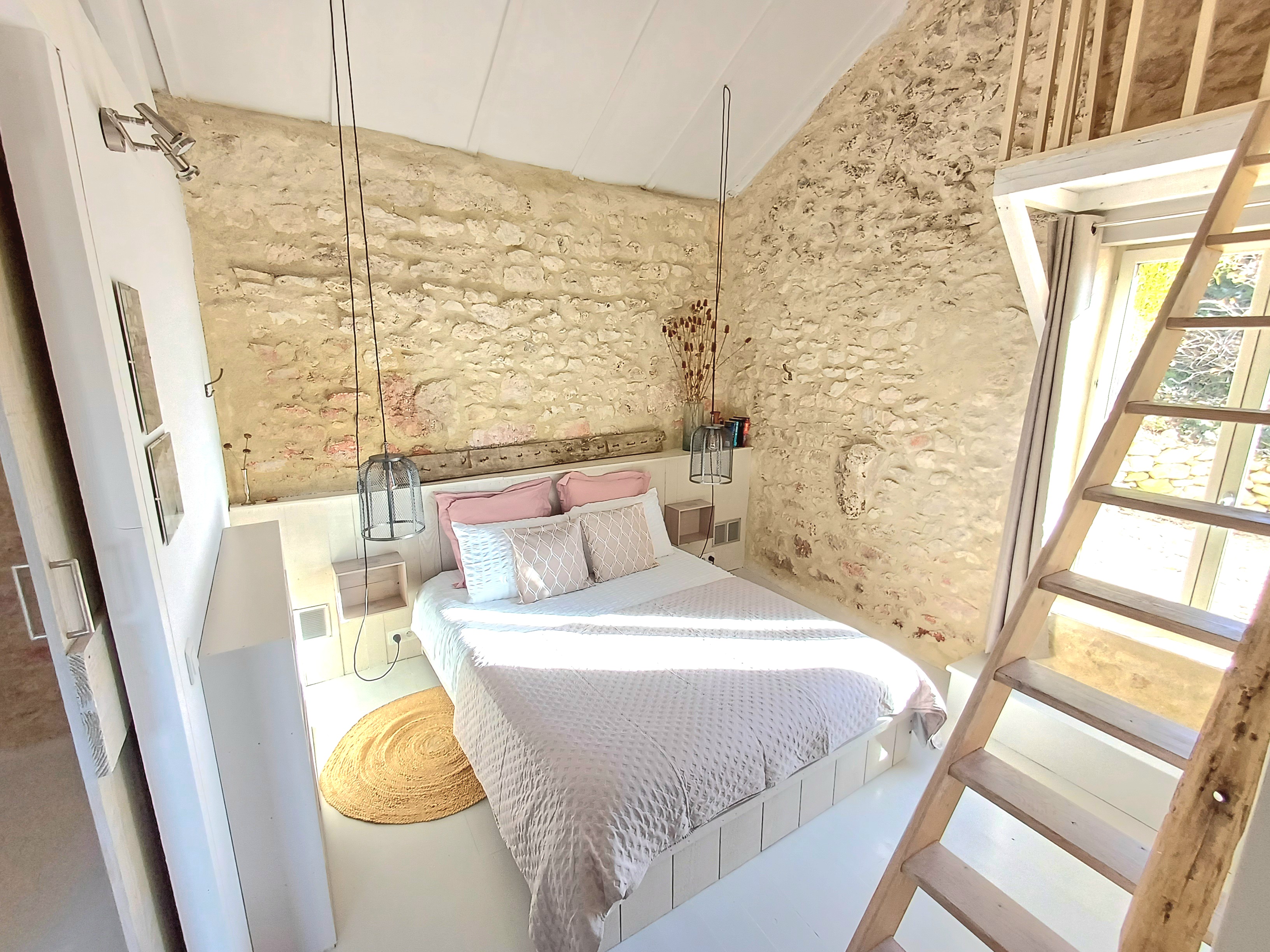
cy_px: 476
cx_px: 635
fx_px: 587
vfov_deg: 78.1
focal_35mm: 16
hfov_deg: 94.5
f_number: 2.2
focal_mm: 1.64
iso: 64
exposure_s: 1/50
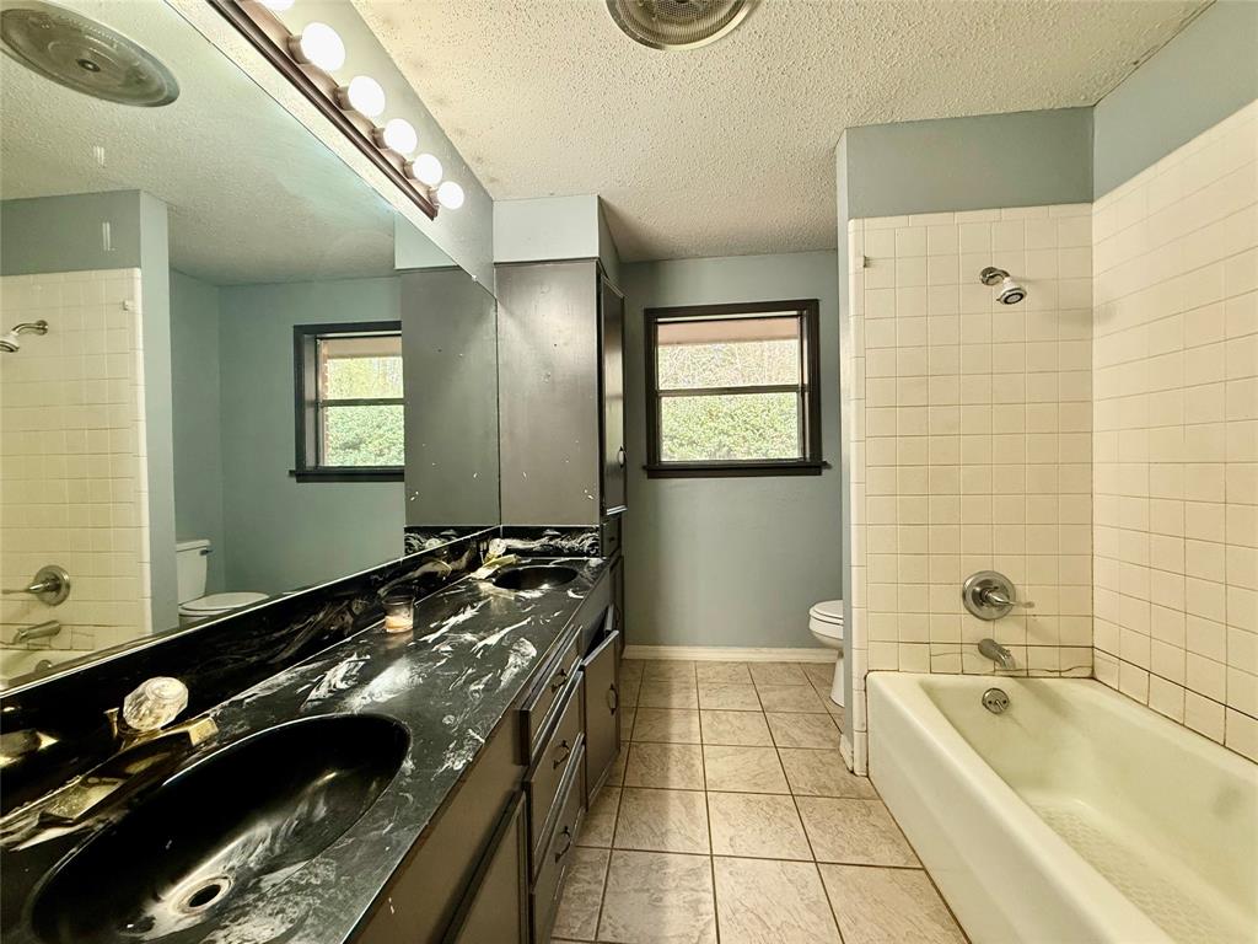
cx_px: 629
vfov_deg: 85.7
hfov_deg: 102.1
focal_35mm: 14
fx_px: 509
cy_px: 472
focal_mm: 2.22
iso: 250
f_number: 2.2
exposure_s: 1/60
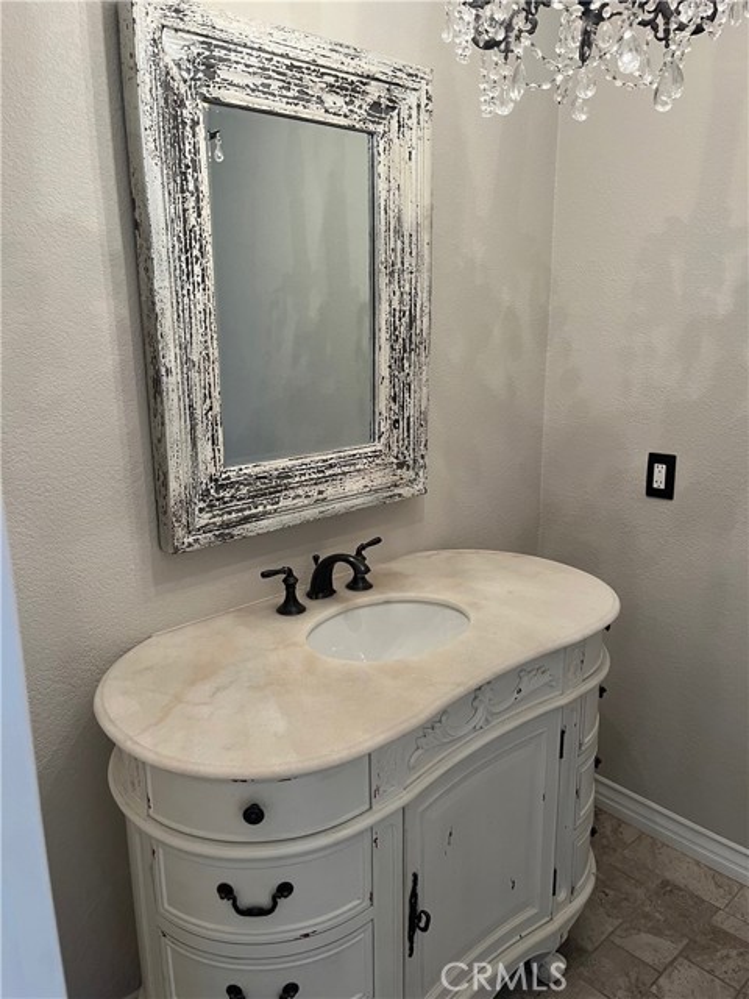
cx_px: 374
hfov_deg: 53.1
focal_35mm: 26
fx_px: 750
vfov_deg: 67.3
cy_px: 500
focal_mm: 5.1
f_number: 1.6
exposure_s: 1/60
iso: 160
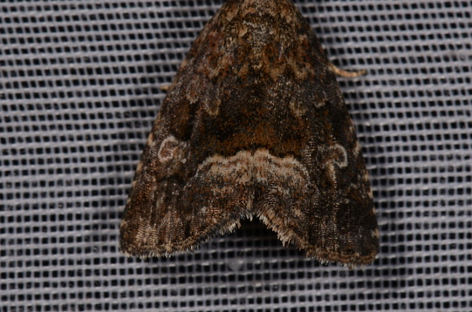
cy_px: 115
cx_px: 229
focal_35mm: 187
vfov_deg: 7.3
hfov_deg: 11.0
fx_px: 2443
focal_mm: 85
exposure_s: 1/60
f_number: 25
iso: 100
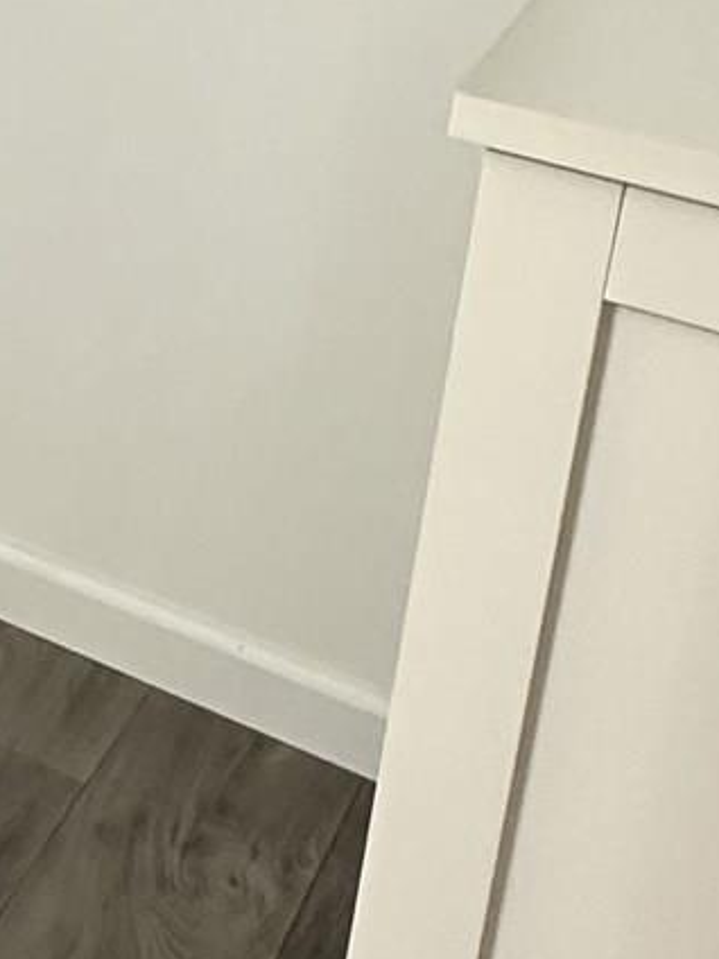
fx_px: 2105
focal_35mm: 76
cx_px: -549
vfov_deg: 23.5
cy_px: -190
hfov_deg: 16.4
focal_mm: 2.22
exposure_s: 1/60
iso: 320
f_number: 2.2
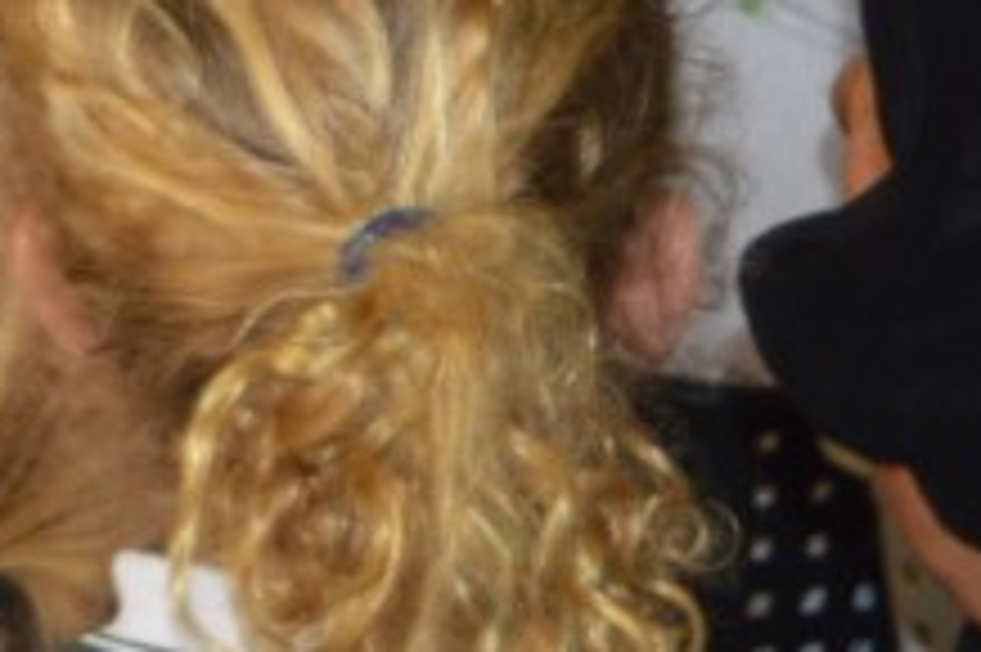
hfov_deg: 9.3
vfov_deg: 6.3
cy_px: -153
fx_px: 5845
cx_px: -601
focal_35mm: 215
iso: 400
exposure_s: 1/100
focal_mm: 27
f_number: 4
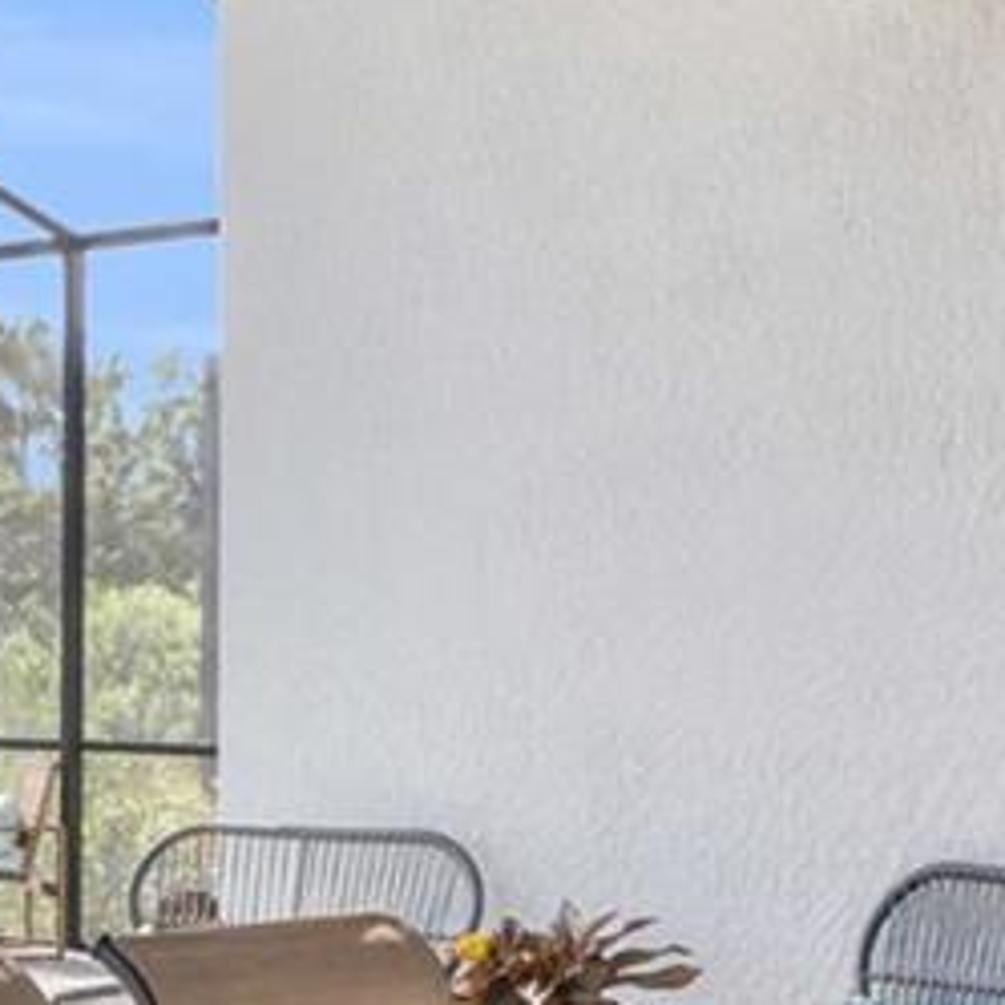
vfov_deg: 18.6
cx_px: -448
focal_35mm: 93
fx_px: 3055
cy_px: 658
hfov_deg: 17.1
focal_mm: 17
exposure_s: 1/320
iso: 200
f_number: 9
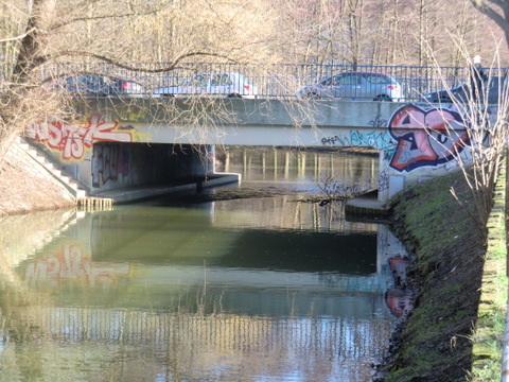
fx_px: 1309
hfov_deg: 22.0
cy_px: 191
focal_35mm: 89
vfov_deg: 16.6
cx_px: 254
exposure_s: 1/80
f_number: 4.8
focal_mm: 16
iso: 125
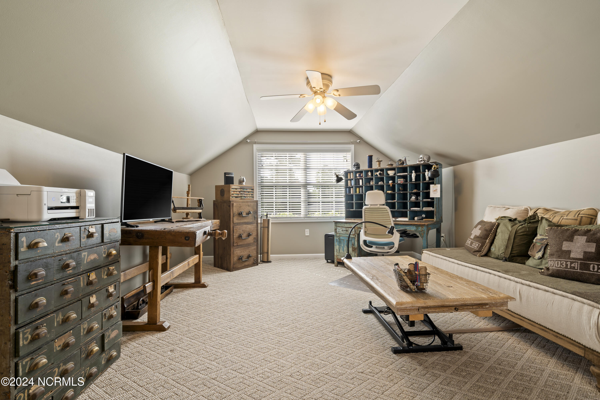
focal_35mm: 16
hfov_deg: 96.7
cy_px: 200
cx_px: 300
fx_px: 267
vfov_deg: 73.7
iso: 100
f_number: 9
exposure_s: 1/2.5
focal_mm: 16
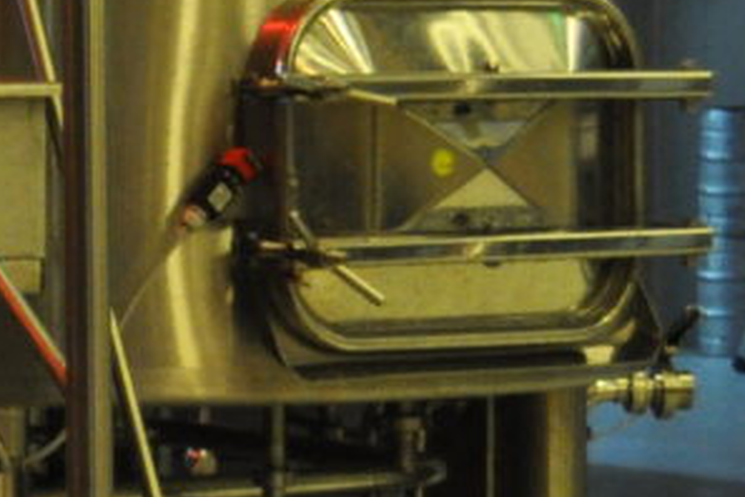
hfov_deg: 8.9
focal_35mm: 217
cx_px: -737
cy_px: -20
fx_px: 4490
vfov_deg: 6.3
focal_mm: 28
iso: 1600
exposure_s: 1/6
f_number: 4.5
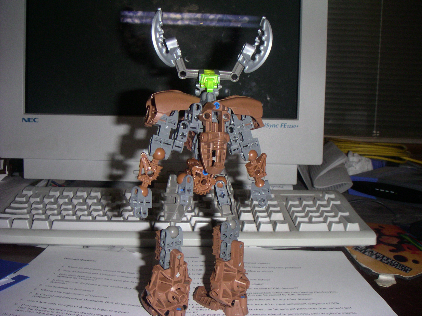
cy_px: 158
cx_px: 211
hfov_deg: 49.0
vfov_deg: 37.7
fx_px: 463
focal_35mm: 38
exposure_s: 1/50
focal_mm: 6
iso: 160
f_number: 6.6
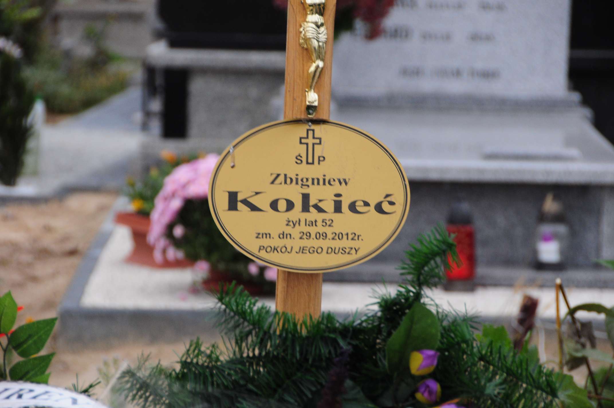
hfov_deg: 10.6
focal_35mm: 195
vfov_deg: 7.0
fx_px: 3322
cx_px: 307
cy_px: 204
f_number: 7.1
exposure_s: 1/400
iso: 640
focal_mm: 130
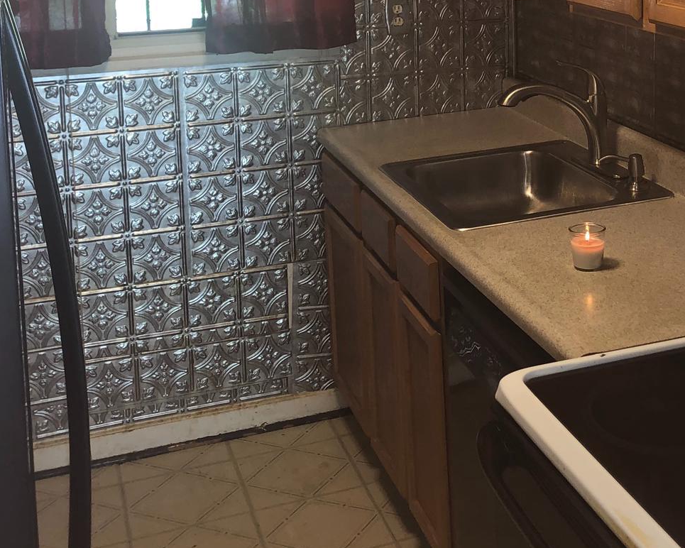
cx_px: 532
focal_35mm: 58
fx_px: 1176
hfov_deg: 31.8
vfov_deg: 25.1
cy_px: 11
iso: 32
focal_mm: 4
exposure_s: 1/16
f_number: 1.8
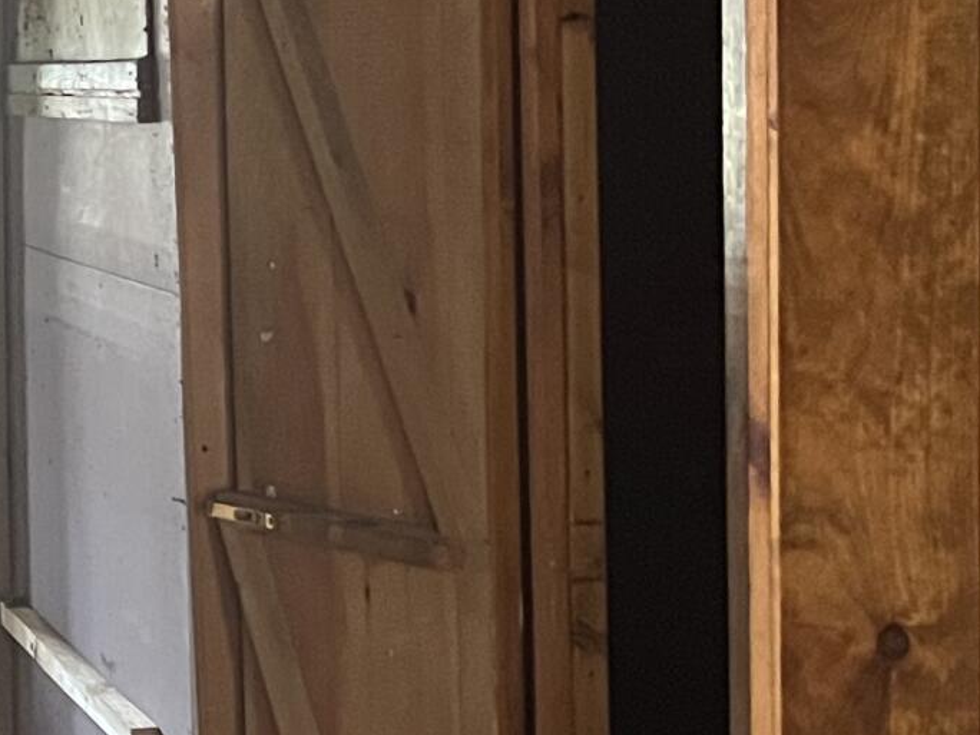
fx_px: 3227
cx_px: -633
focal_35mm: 114
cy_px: 251
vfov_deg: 13.0
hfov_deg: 15.5
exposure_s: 1/52
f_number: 1.5
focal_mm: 5.7
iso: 500
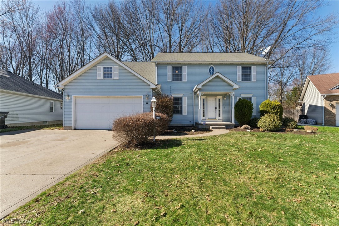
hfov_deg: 104.3
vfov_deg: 81.2
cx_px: 170
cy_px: 113
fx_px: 132
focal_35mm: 14
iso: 200
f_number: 8
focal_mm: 14
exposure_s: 1/250
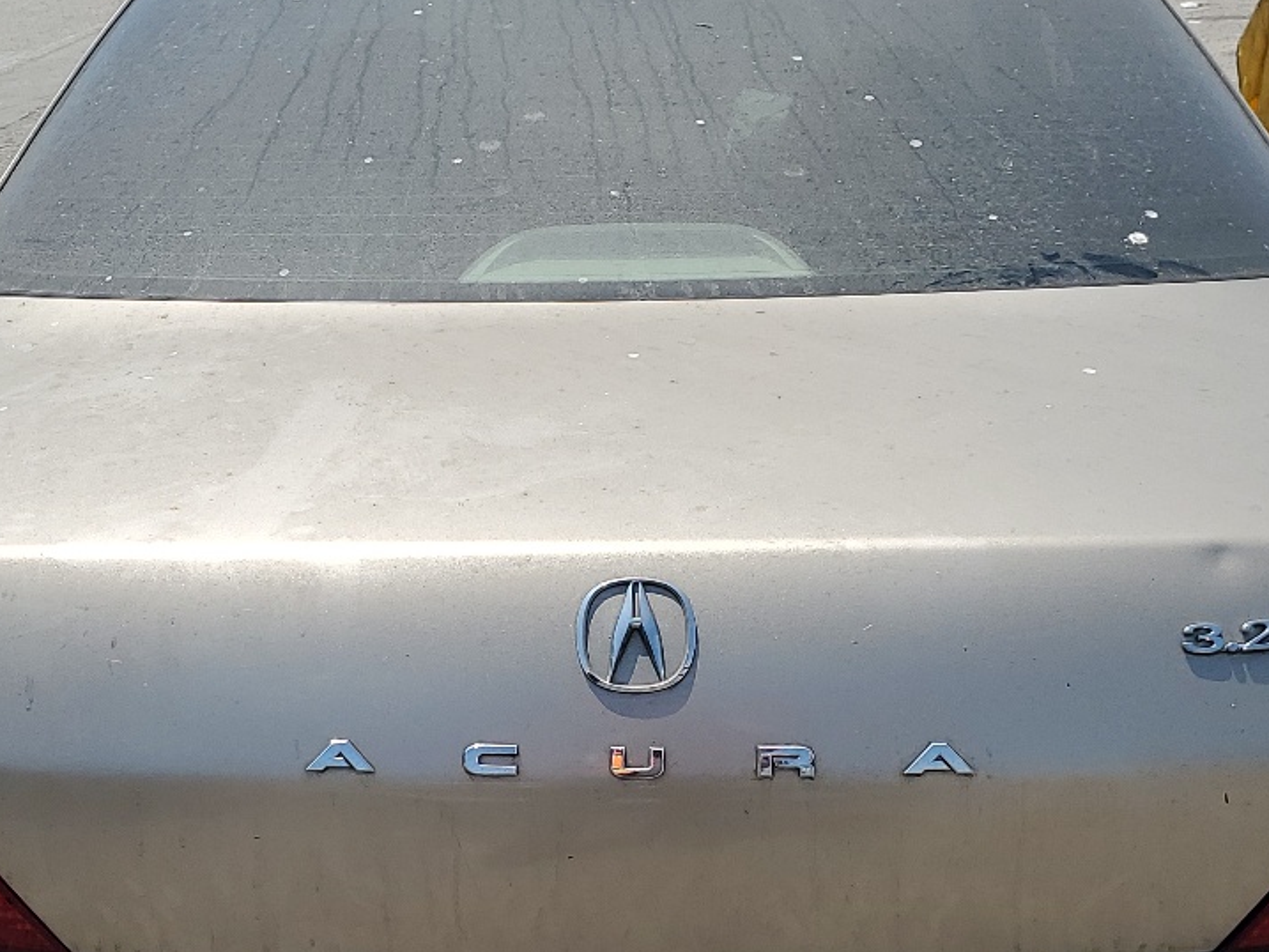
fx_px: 2127
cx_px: 611
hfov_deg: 33.2
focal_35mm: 58
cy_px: 726
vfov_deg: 24.9
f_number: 1.5
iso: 50
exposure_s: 1/5000
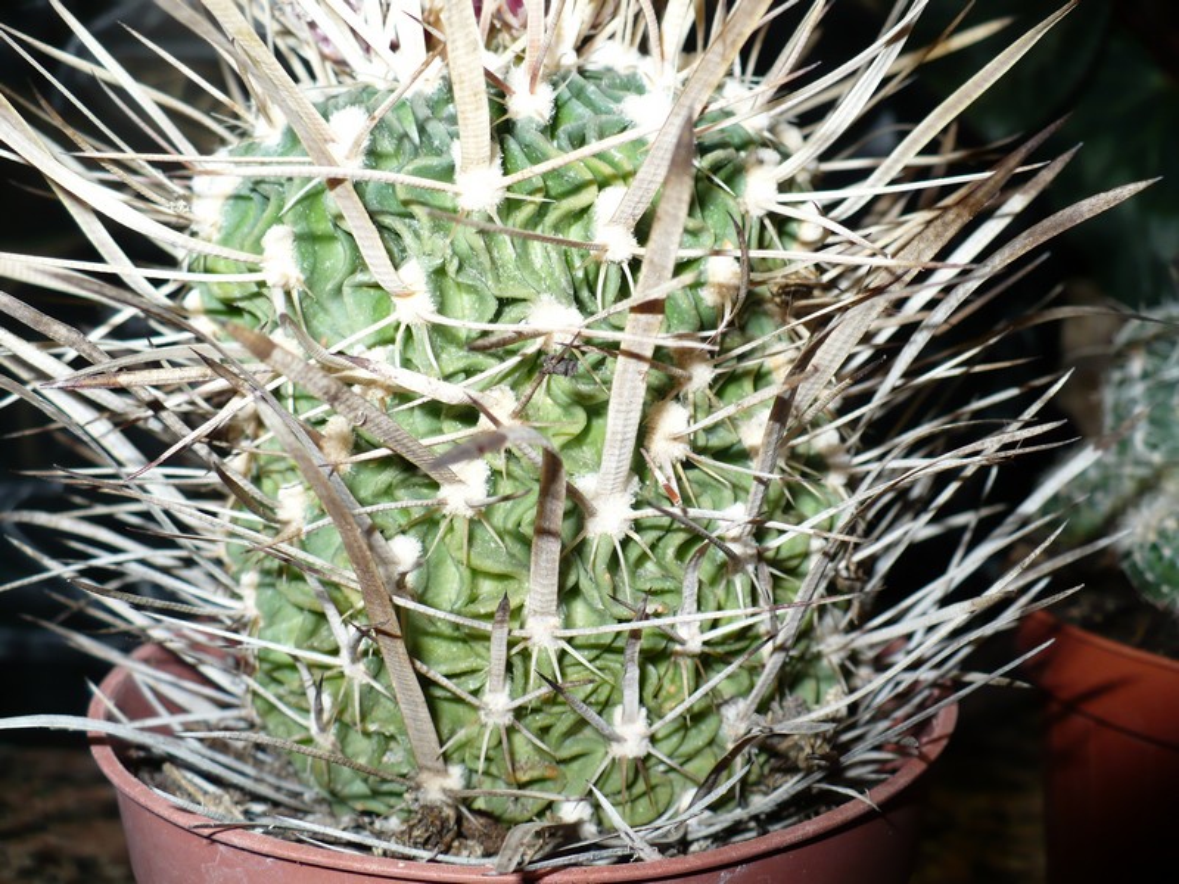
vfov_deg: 38.7
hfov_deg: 50.1
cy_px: 442
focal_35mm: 37
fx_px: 1260
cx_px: 590
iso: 100
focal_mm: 6.1
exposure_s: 1/30
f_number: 2.8
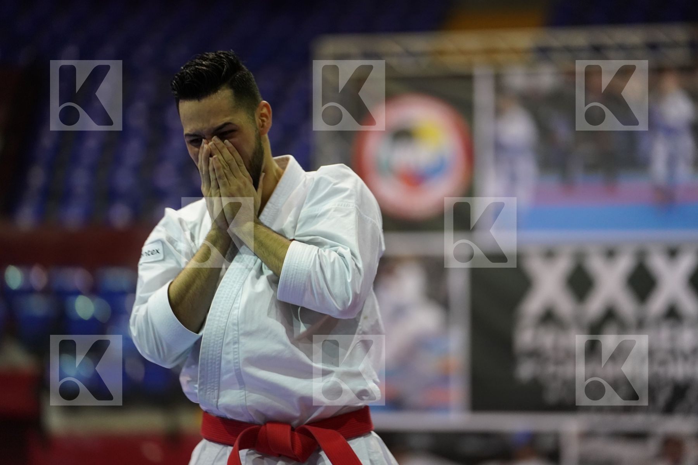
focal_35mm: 168
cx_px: 349
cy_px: 232
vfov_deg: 8.2
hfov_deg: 12.2
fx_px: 3257
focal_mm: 168
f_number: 2.8
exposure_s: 1/250
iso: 3200
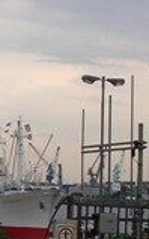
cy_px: 231
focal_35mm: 187
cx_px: -161
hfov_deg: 6.7
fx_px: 1218
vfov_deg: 11.1
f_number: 3
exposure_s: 1/64.3
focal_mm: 5.8
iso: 50
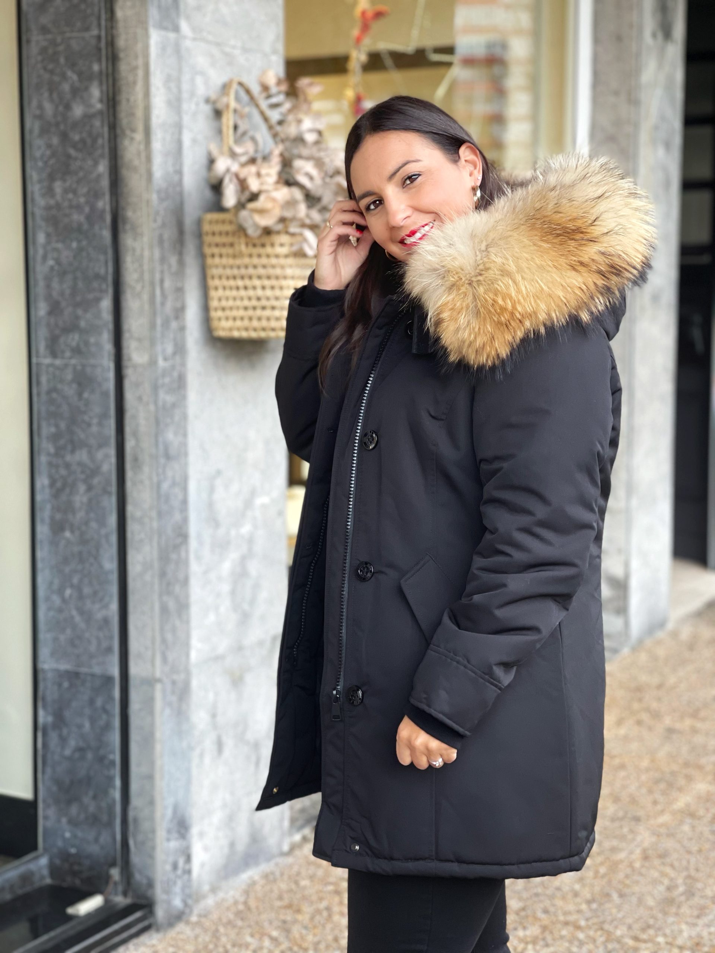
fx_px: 1763
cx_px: 358
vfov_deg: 30.3
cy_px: 476
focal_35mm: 64
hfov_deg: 22.9
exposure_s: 1/100
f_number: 2.2
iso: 80
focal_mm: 7.5
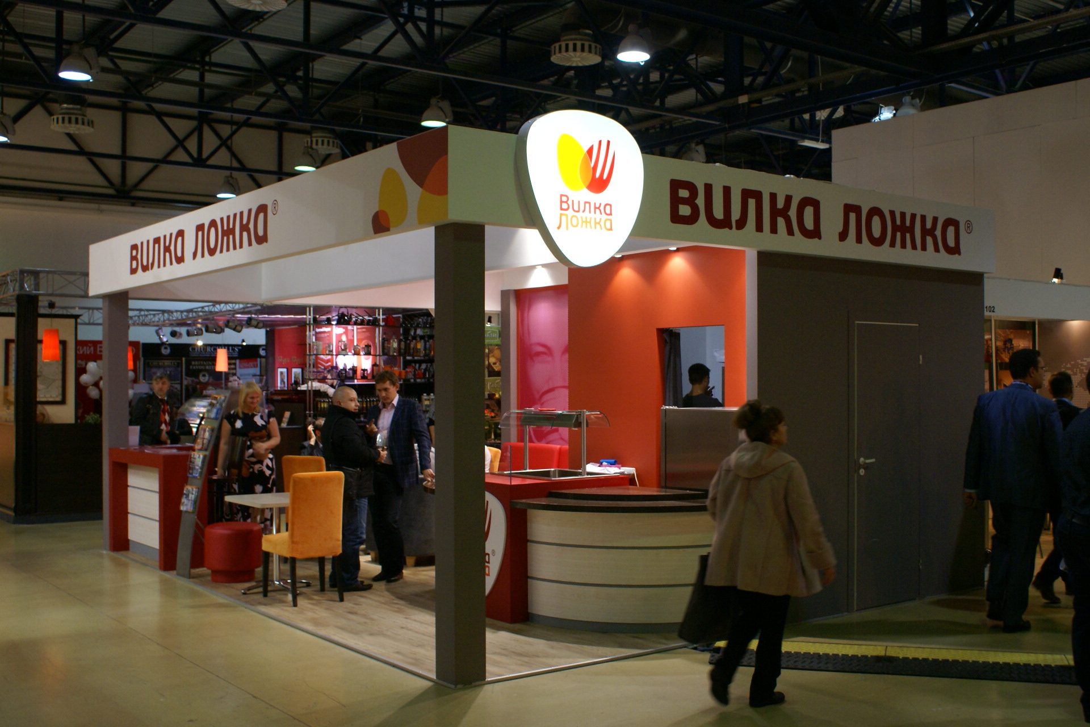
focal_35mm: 39
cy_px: 364
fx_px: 1181
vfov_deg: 34.2
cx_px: 545
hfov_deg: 49.6
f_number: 4.5
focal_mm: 26
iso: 200
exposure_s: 1/40
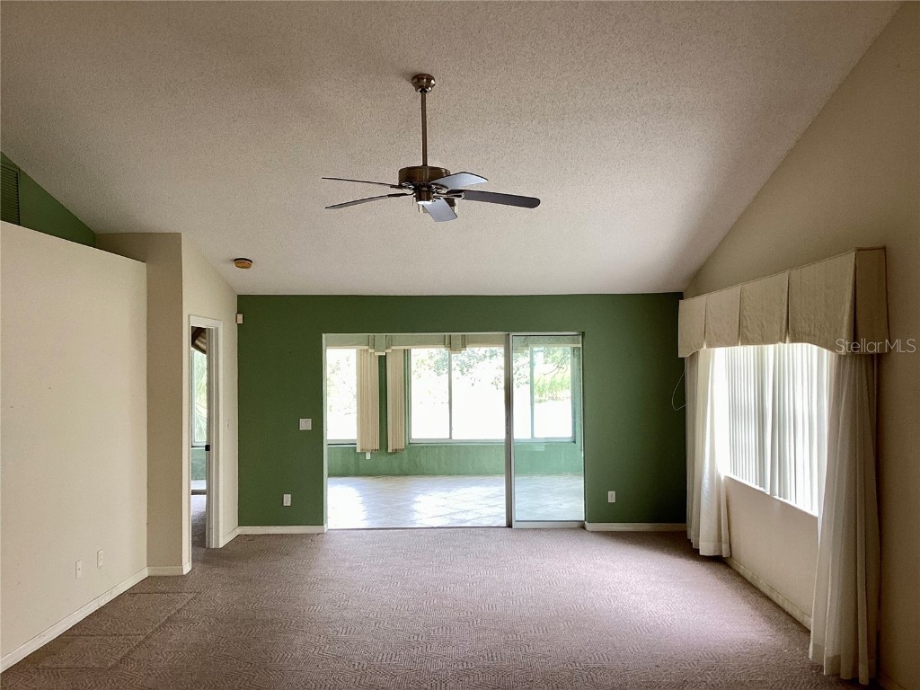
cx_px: 460
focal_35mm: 31
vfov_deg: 45.4
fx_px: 824
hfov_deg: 58.4
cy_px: 345
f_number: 2.4
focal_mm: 3.3
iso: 50
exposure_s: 1/60
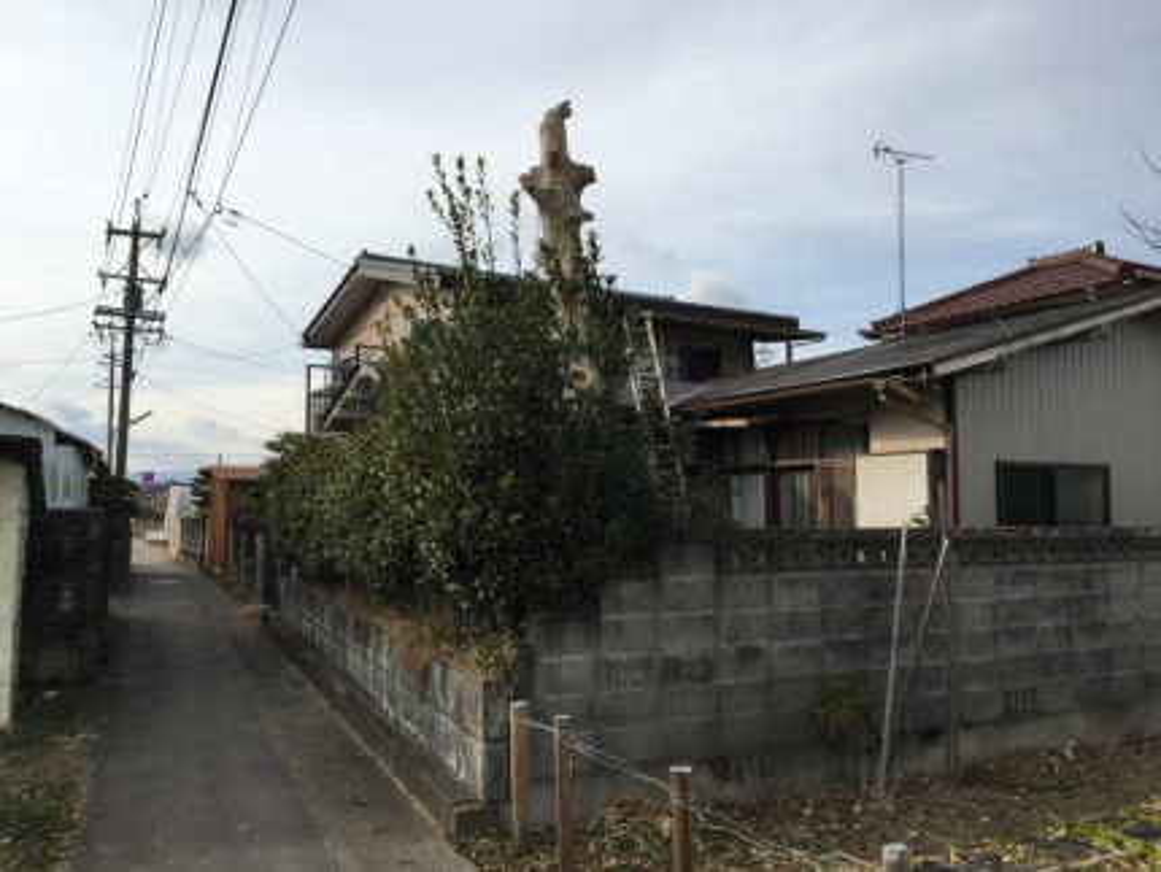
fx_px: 973
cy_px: 436
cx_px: 580
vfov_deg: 48.3
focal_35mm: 29
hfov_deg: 61.6
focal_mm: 4.15
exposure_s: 1/1282
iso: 25
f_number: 2.2
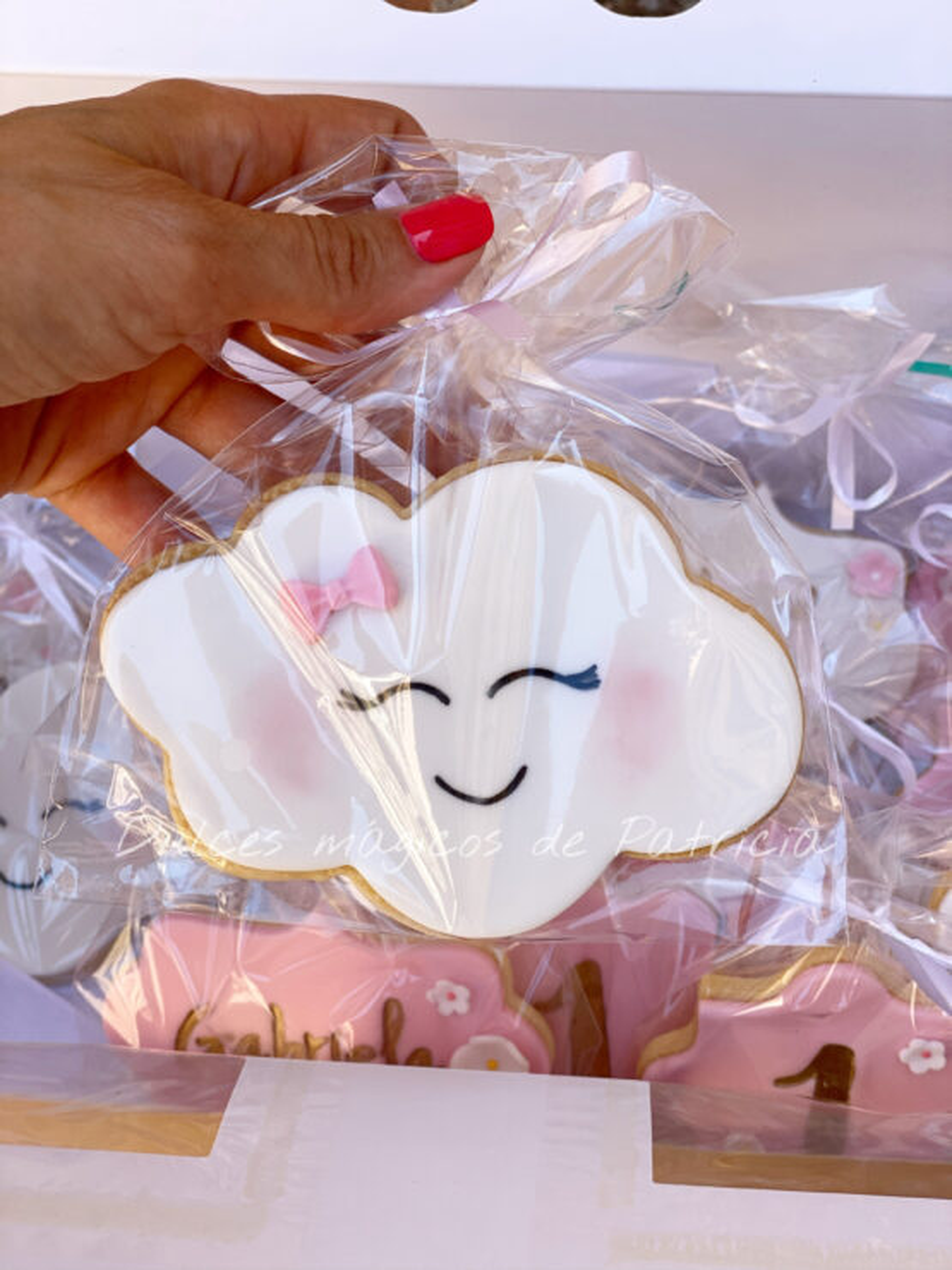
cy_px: 635
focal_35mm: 52
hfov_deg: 28.0
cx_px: 476
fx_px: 1907
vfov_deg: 36.8
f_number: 2
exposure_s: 1/242
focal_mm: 6
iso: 20
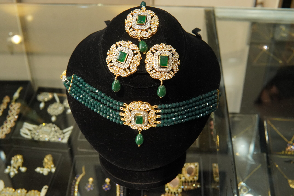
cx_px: 147
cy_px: 98
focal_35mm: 45
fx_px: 367
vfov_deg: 29.9
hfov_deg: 43.6
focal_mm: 30
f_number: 8
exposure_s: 1/80
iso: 2000
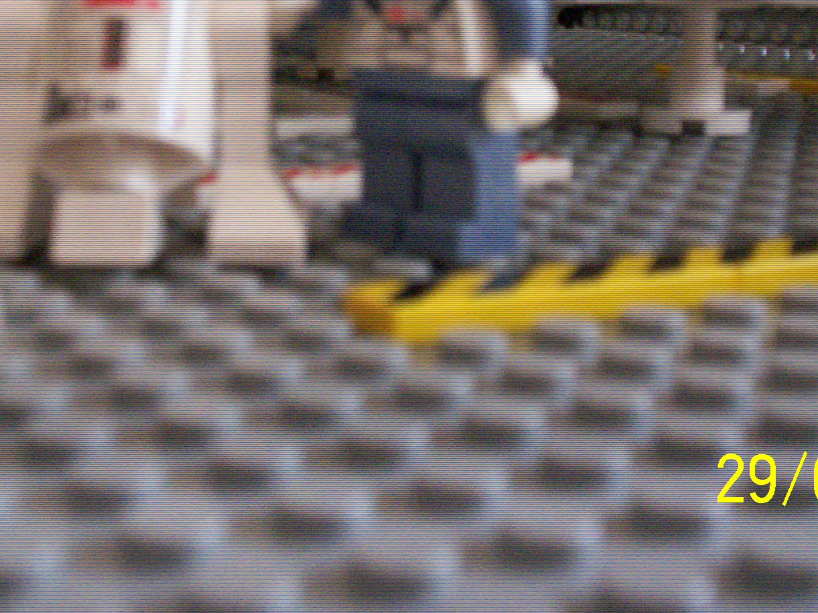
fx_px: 1607
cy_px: 55
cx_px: 341
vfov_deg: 21.1
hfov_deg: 28.5
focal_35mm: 68
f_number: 4.5
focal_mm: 5.9
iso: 265
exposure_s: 1/32
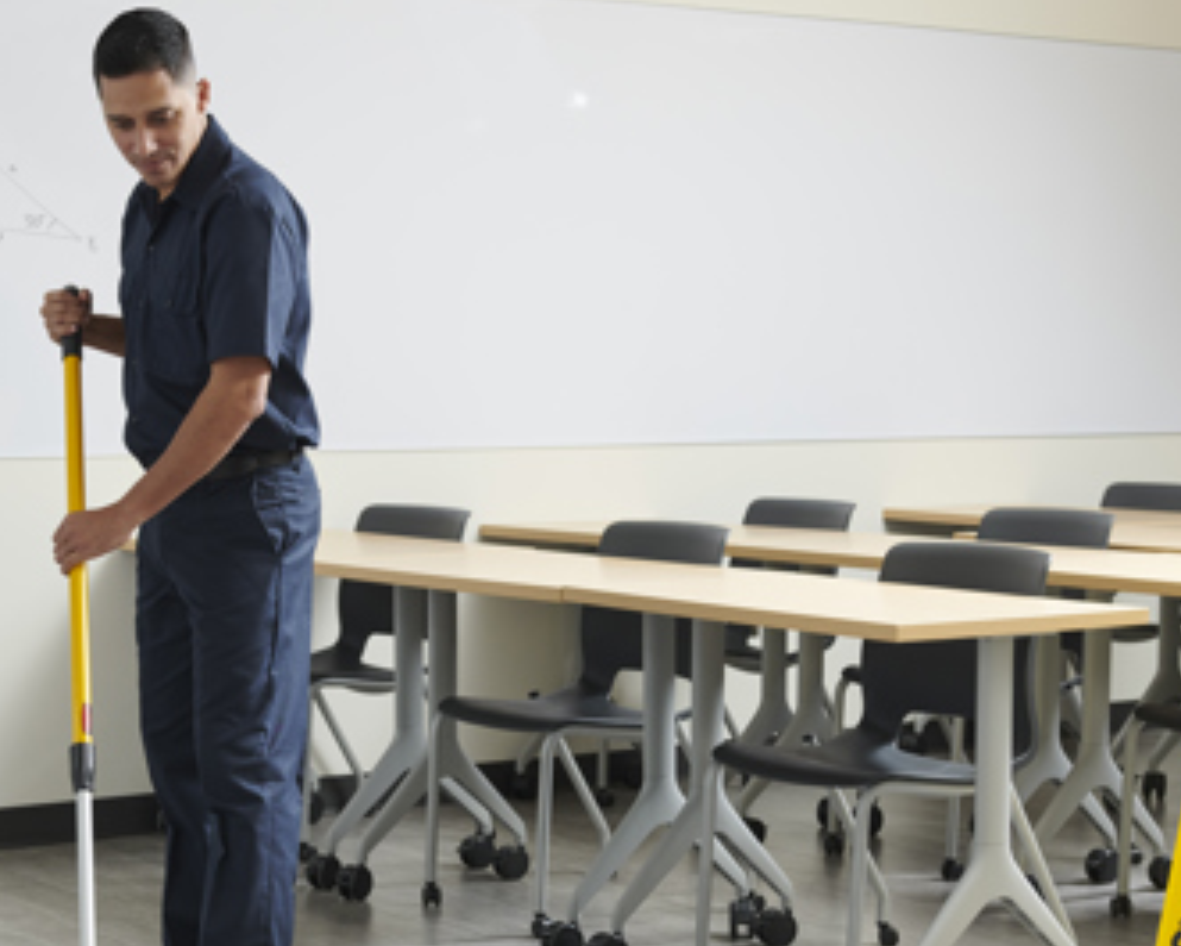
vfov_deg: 19.4
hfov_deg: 23.9
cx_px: 334
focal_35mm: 79
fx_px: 2762
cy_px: 596
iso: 200
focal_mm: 44
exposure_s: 1/125
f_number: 5
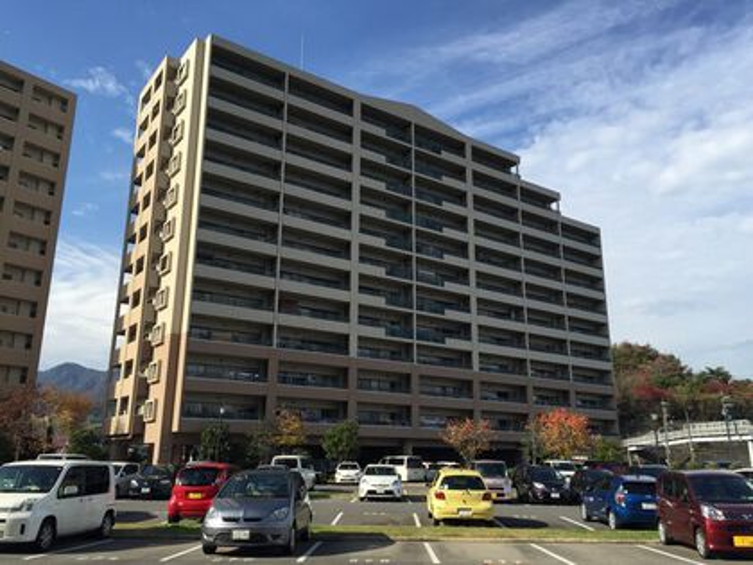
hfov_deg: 61.7
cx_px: 376
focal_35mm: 29
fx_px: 631
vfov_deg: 48.2
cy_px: 282
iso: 32
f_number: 2.2
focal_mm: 4.15
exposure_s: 1/1721
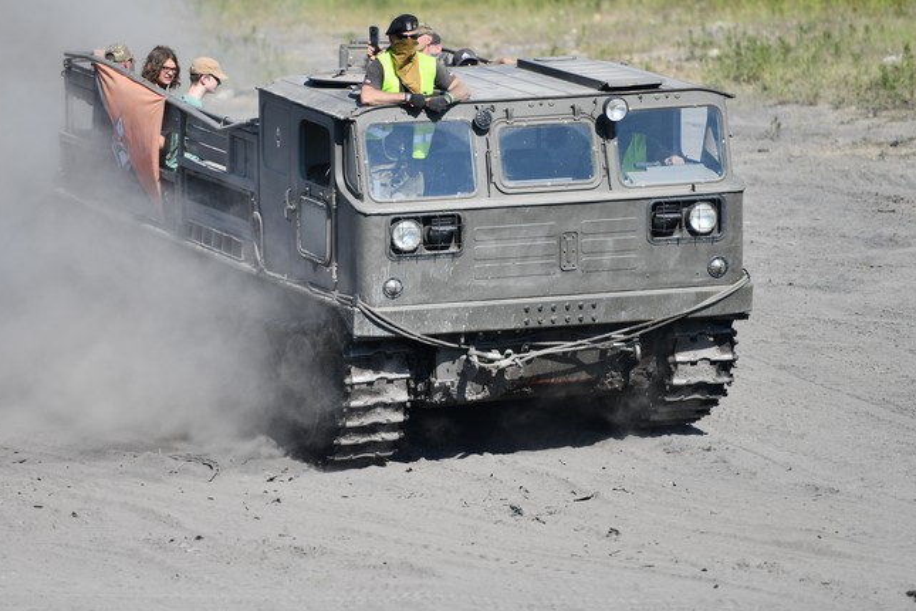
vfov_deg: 5.5
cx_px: 399
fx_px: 6310
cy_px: 242
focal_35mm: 248
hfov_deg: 8.3
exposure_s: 1/4000
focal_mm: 200
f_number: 2.8
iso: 200
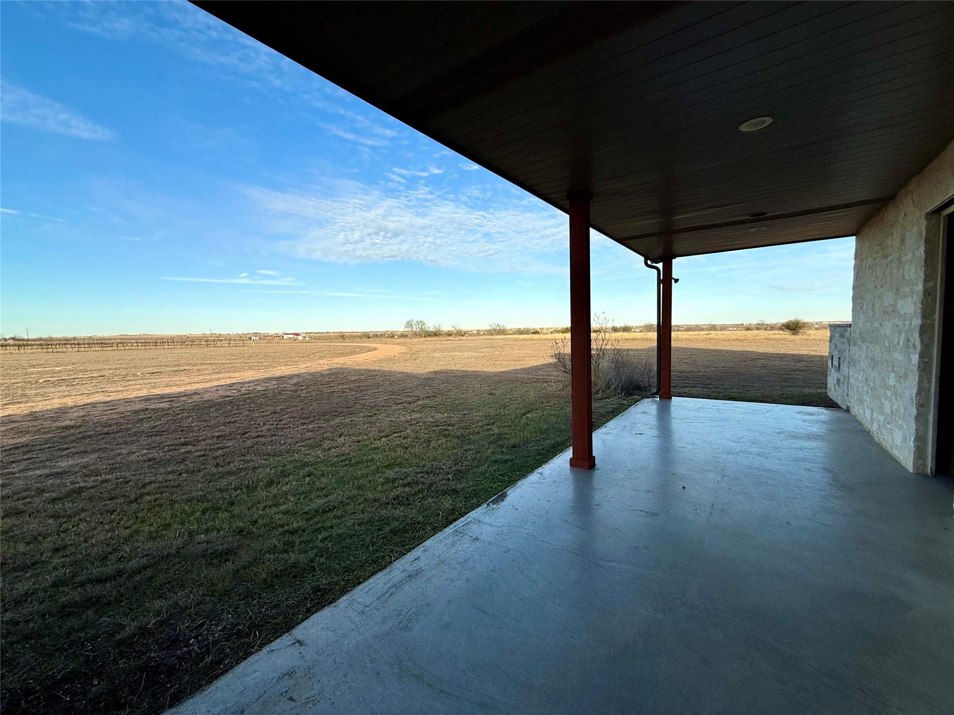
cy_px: 358
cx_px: 477
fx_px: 386
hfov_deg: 102.1
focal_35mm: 14
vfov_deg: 85.7
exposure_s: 1/1572
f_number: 2.2
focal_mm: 2.22
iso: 50
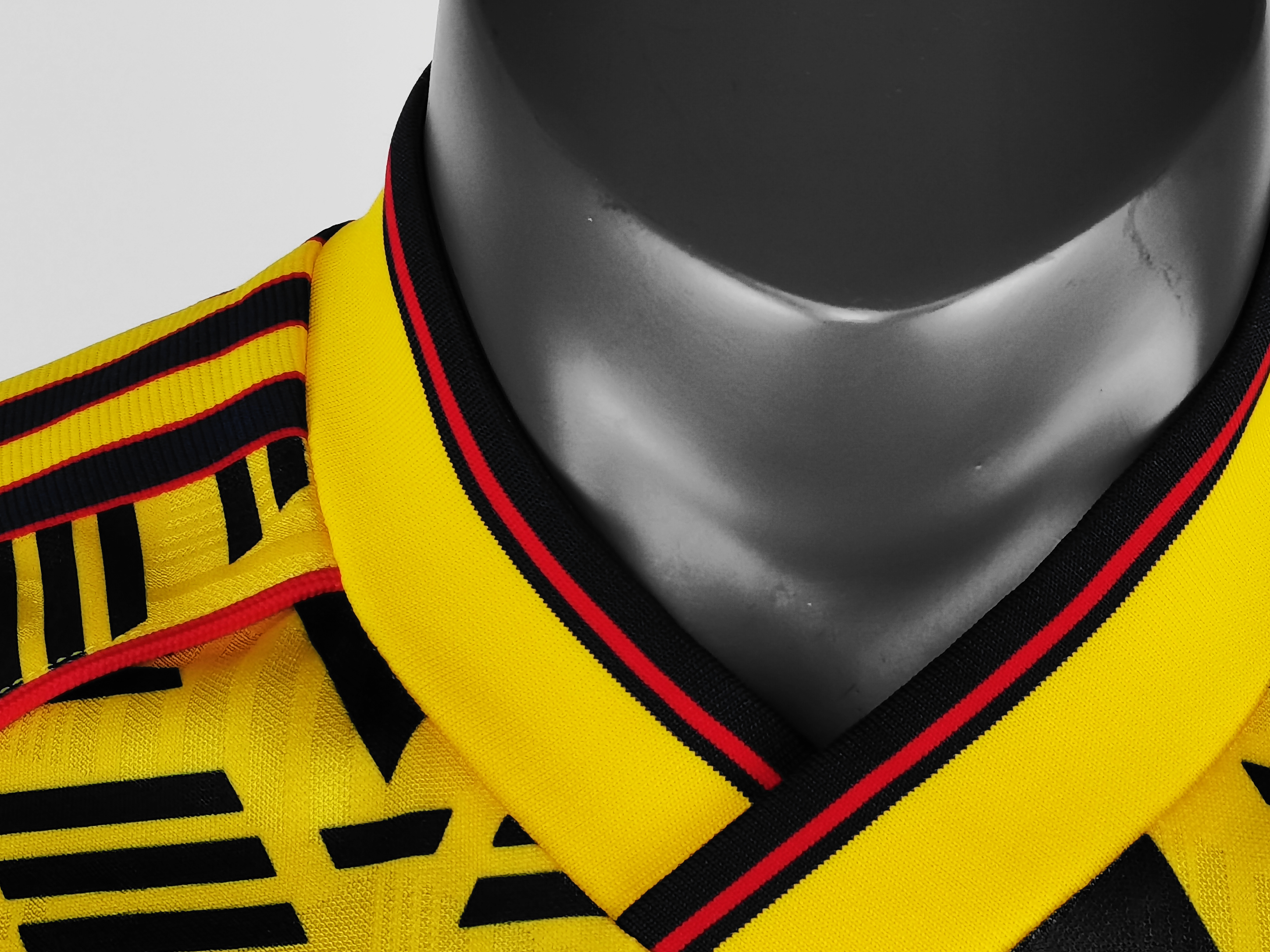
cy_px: 320
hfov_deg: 18.7
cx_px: 804
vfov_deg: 14.1
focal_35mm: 105
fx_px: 3852
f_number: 1.8
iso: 160
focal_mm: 5.58
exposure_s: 1/100
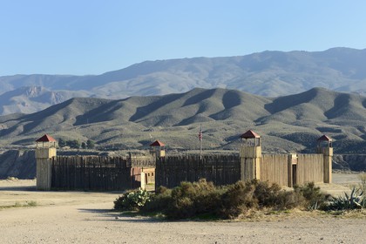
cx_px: 183
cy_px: 122
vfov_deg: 15.9
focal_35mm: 86
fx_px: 874
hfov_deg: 23.6
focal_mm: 86
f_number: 9
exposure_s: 1/250
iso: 200
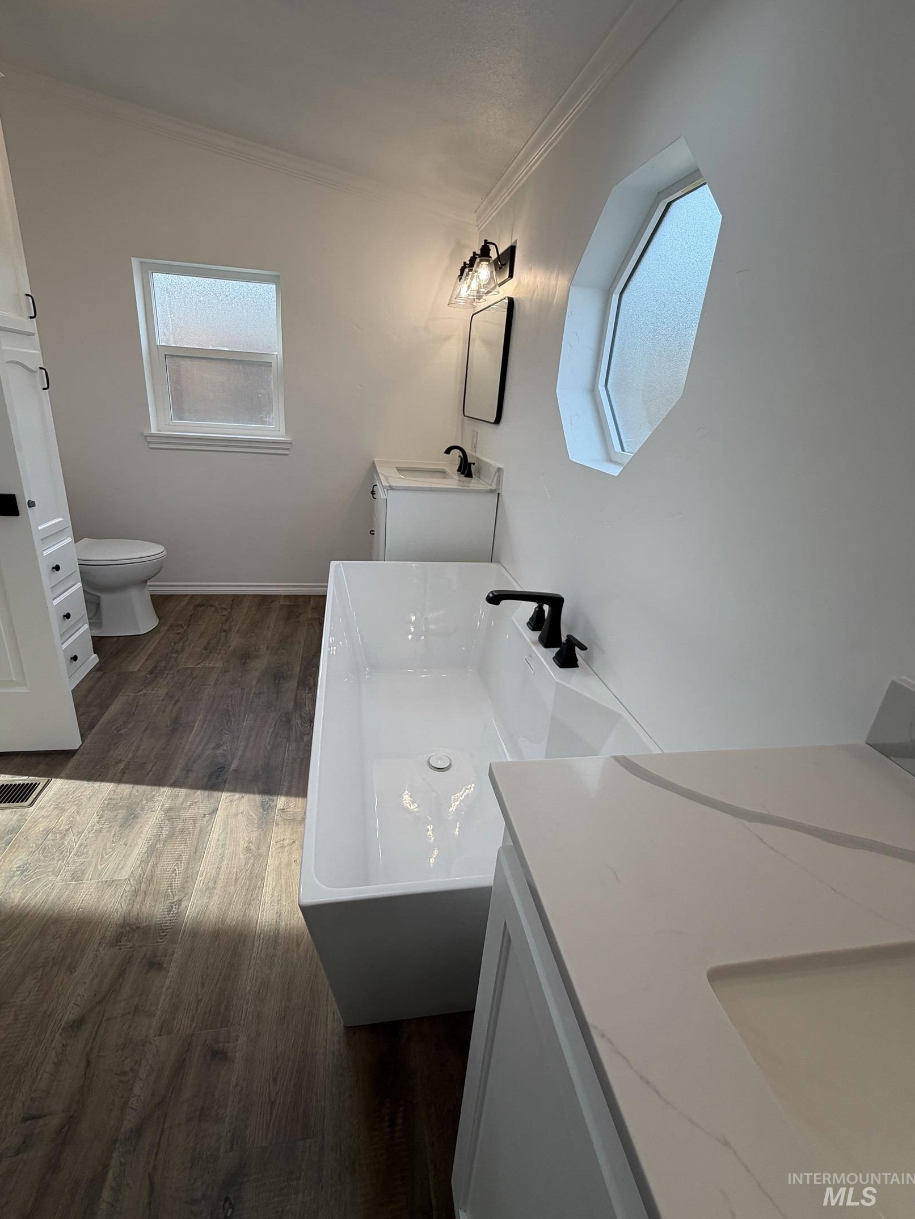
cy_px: 585
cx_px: 429
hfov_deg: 81.7
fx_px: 529
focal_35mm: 15
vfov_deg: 98.1
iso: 64
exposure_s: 1/120
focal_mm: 2.22
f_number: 2.2
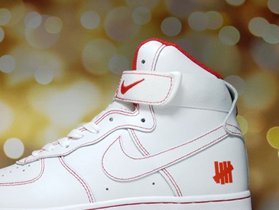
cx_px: 99
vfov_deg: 38.3
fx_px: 298
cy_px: 138
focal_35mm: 37
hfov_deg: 49.5
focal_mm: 2.26
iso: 50
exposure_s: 1/365
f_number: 2.2
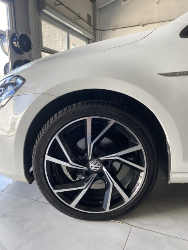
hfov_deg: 53.1
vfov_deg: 67.3
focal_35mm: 26
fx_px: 188
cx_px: 94
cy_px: 125
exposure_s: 1/122
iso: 50
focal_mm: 4.25
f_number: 1.8
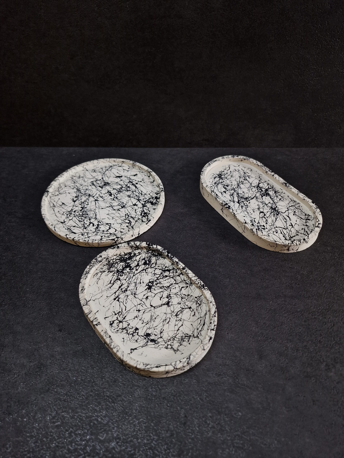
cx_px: 172
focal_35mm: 23
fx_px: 305
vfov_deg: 73.9
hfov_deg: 58.9
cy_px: 229
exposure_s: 1/100
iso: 50
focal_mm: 6.4
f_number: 1.8
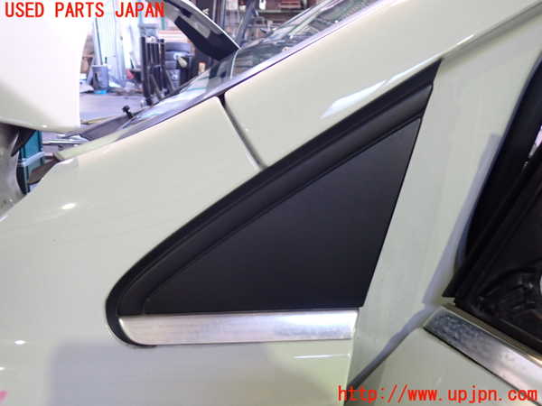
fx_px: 470
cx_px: 271
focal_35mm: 30
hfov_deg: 60.0
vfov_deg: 46.8
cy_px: 203
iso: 320
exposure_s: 1/30
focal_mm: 5.4
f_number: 2.3
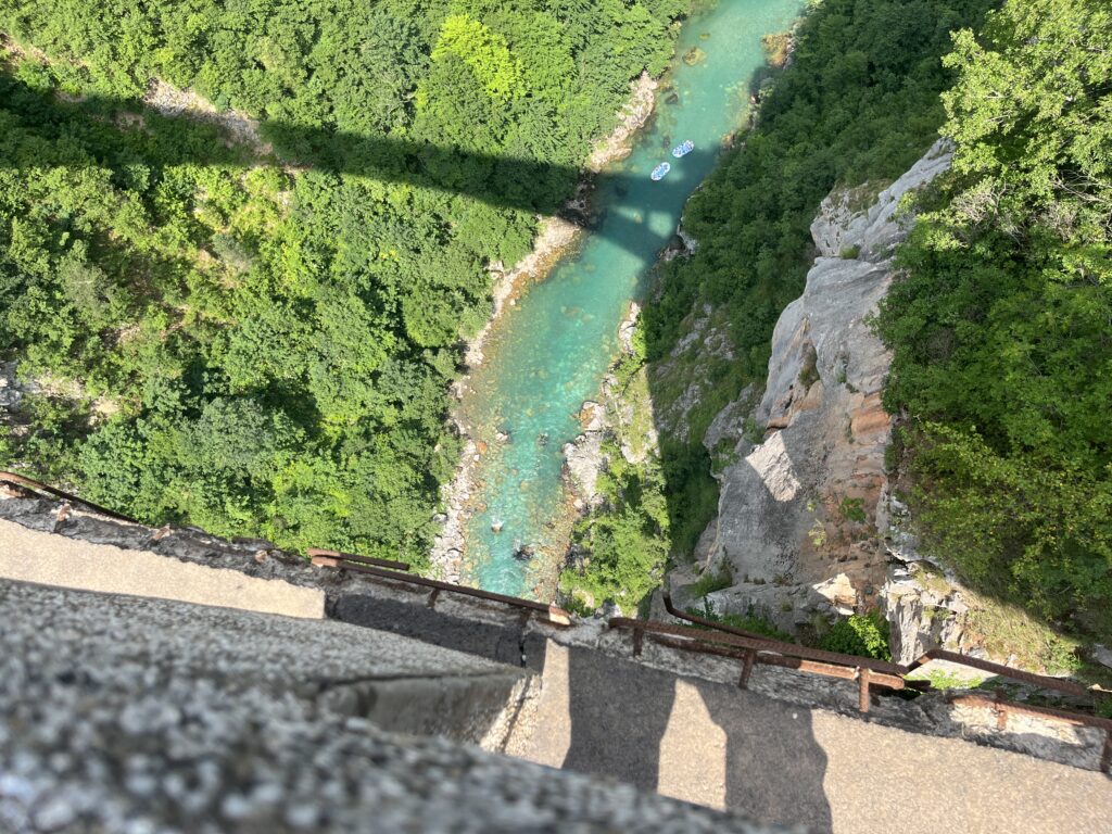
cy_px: 417
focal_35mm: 26
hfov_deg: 67.3
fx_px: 835
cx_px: 556
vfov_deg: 53.1
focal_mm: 5.1
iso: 50
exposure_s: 1/1389
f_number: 1.6
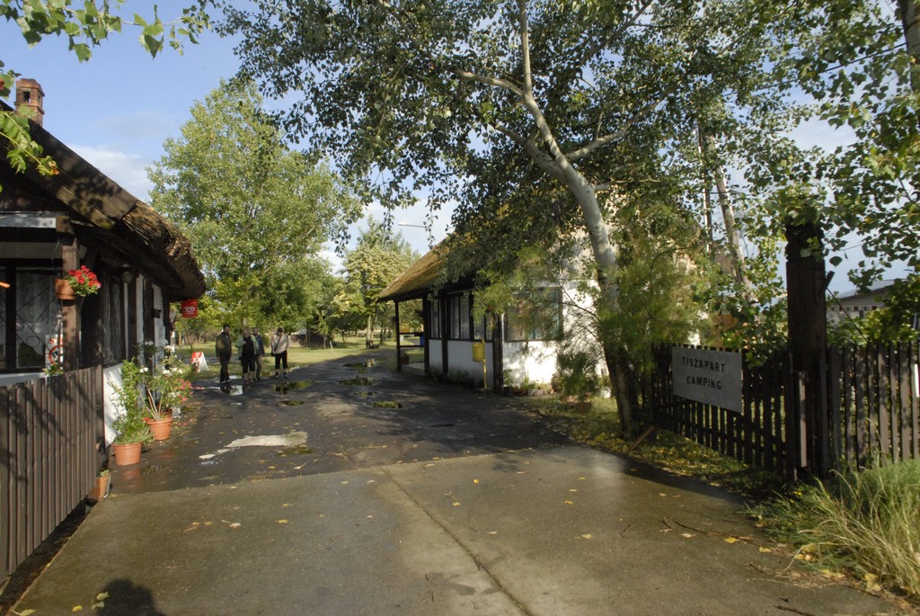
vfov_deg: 59.6
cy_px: 308
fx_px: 537
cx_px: 460
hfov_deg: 81.1
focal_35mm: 21
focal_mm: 14
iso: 1000
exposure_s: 1/400
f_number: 10
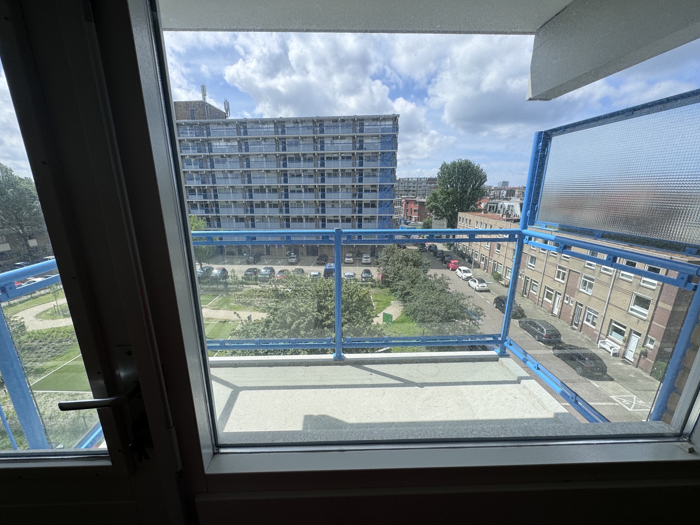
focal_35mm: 15
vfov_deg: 81.7
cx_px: 339
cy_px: 278
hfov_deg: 98.1
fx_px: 303
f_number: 2.2
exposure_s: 1/1198
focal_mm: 2.22
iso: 40
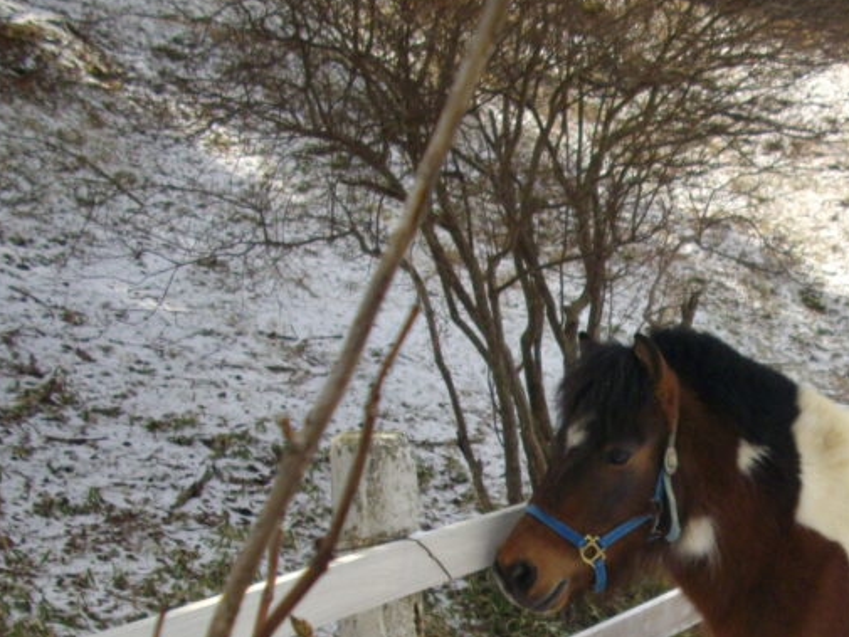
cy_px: 553
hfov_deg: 25.4
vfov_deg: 19.3
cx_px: 708
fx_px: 1840
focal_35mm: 75
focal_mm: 6.2
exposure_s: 1/160
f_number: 5.6
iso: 100
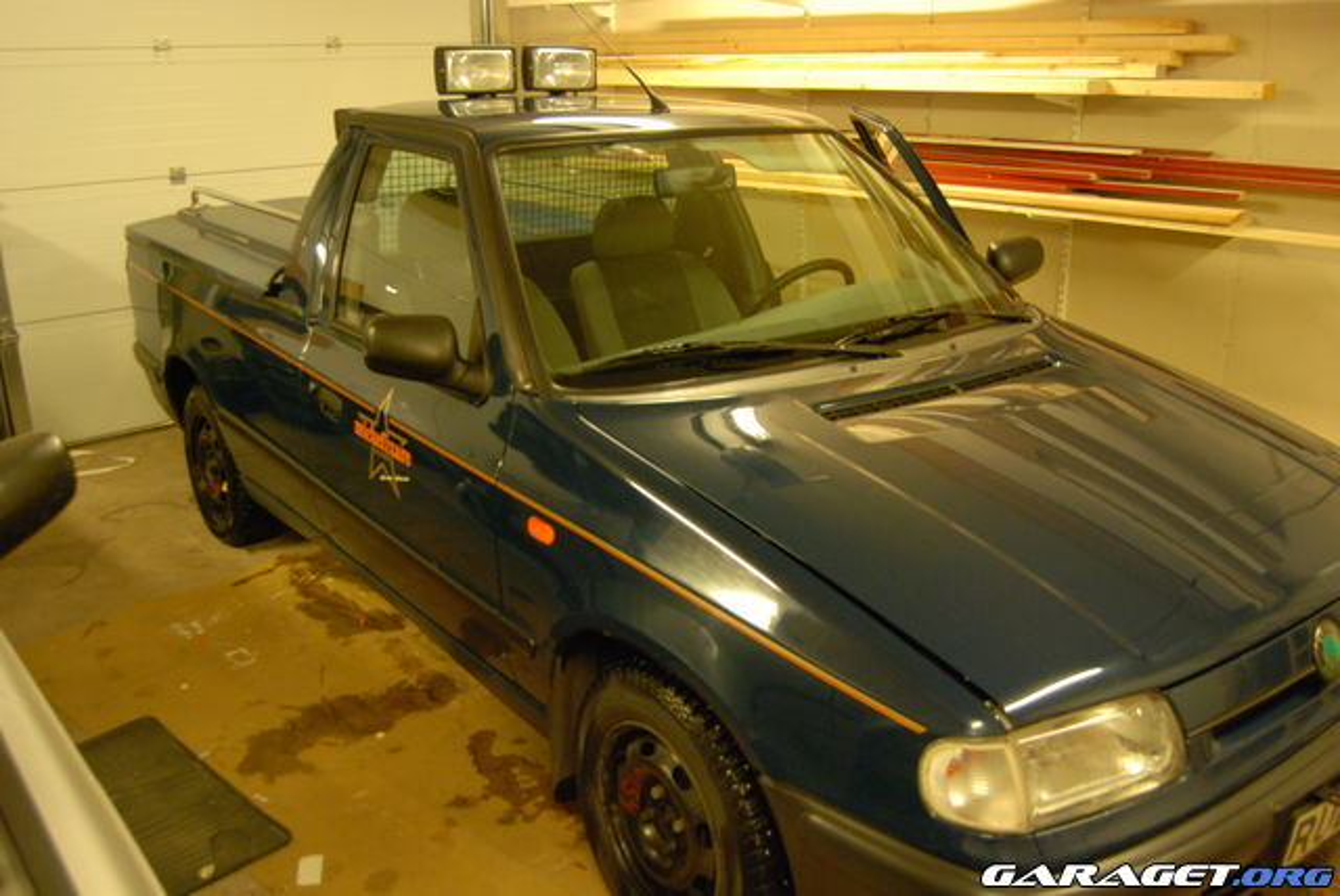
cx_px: 670
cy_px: 448
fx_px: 1229
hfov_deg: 57.2
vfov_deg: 40.0
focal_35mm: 33
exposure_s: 1/20
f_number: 4
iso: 1000
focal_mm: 22
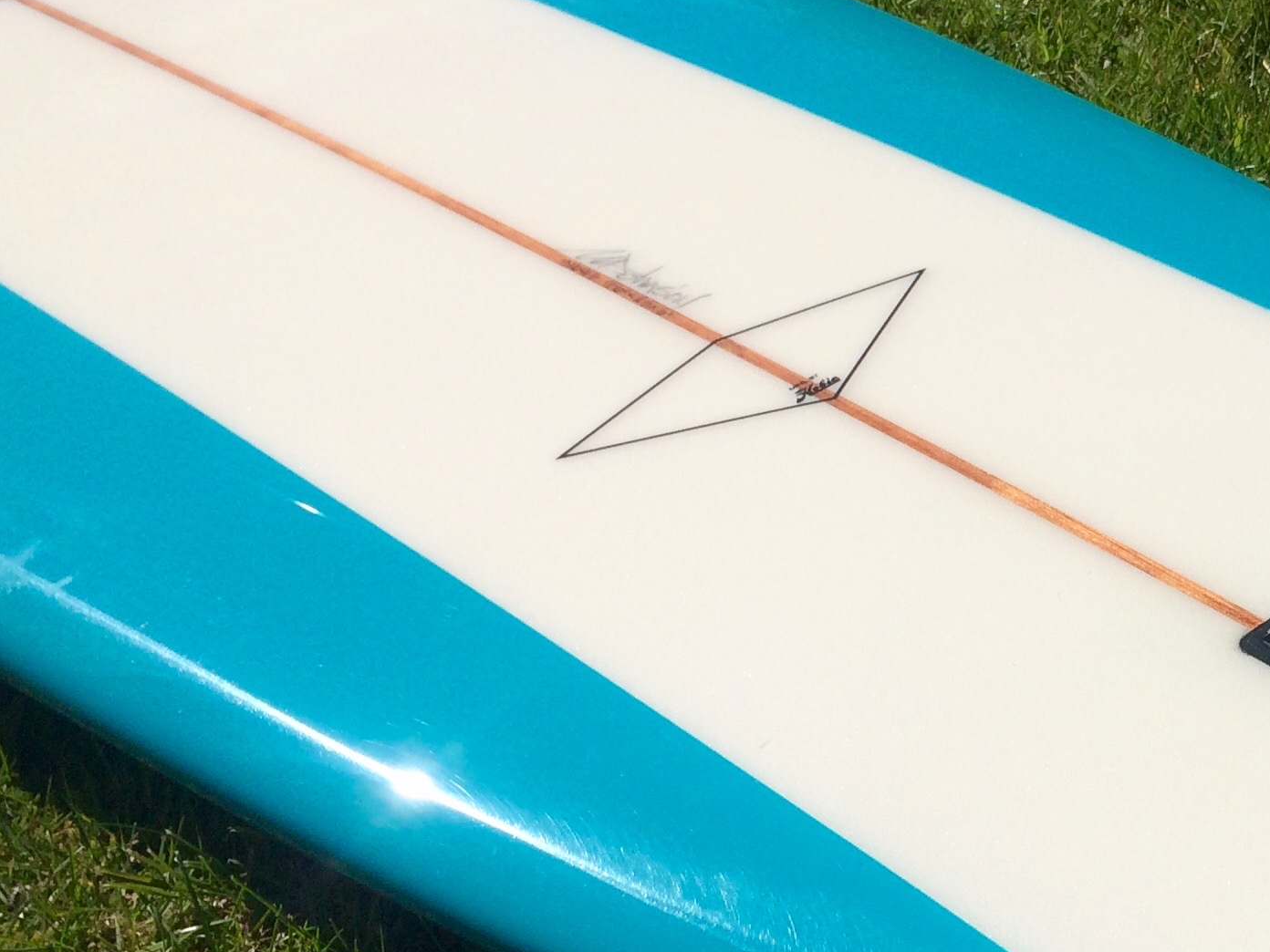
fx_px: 2495
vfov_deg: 21.4
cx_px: 1298
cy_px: 704
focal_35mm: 68
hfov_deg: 26.8
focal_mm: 4.15
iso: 32
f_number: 2.2
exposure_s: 1/5882
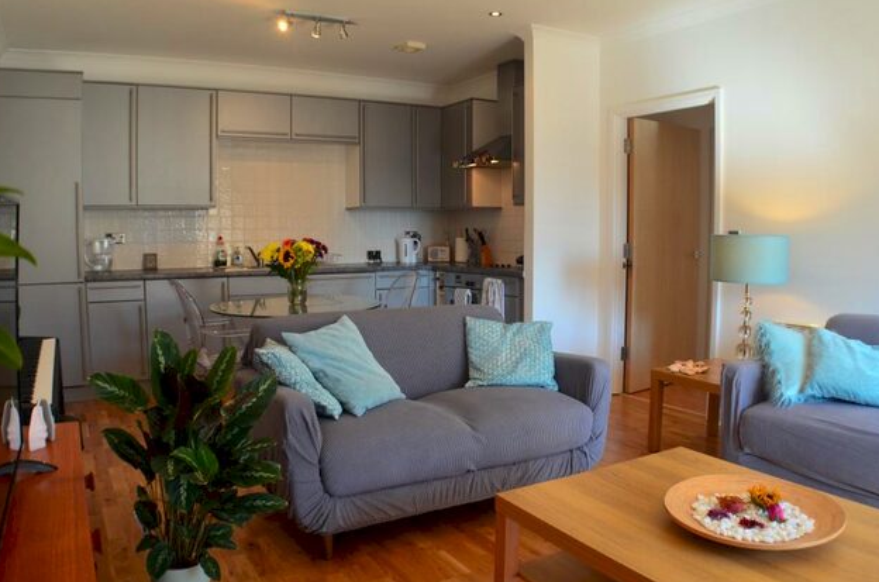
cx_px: 431
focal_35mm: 37
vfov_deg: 35.8
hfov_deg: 52.0
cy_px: 290
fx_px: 901
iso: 800
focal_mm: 22
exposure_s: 1/125
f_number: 5.6
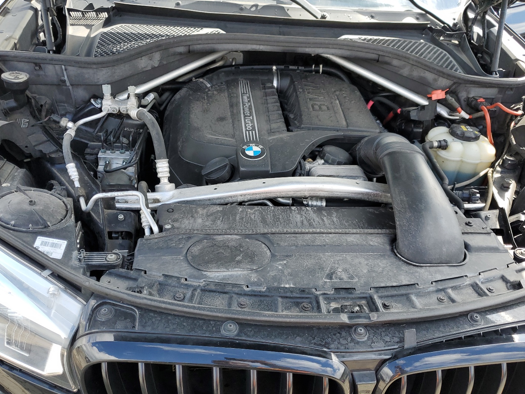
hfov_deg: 59.9
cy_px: 210
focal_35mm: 30
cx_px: 275
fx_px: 455
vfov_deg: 46.8
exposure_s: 1/476
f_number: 1.5
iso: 50
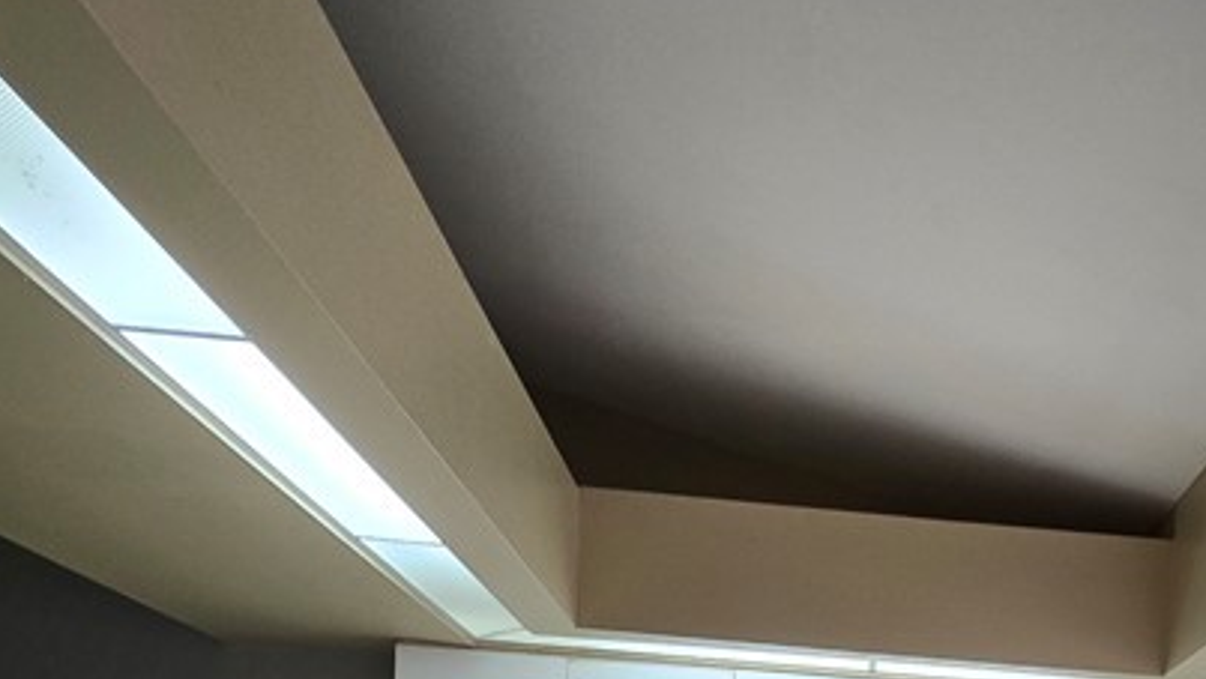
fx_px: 1152
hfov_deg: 51.5
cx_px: 979
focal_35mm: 36
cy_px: 1062
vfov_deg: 24.3
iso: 80
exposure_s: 1/60
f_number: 2.2
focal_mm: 2.2
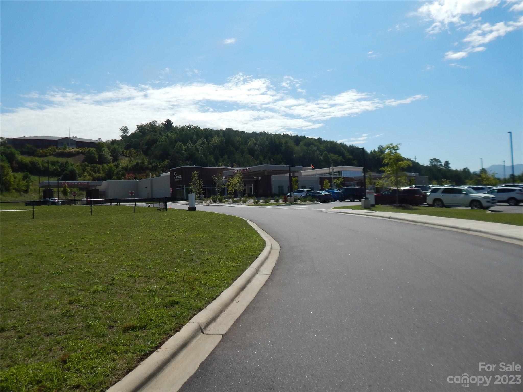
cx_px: 262
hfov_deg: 73.9
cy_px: 196
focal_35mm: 23
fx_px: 347
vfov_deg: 58.9
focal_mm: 4
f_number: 6
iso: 125
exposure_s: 1/1000
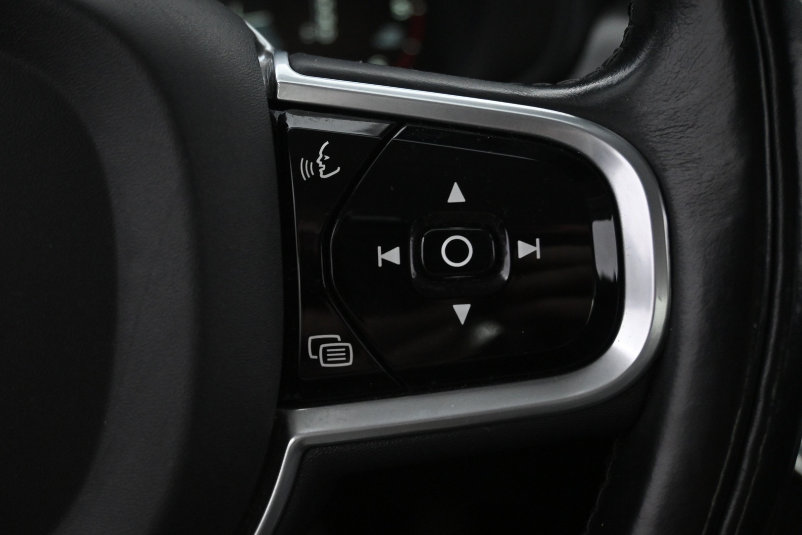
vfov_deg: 30.8
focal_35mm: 44
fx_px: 969
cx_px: 401
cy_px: 268
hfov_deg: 45.0
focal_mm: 29
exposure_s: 1/50
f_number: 4.8
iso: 4000
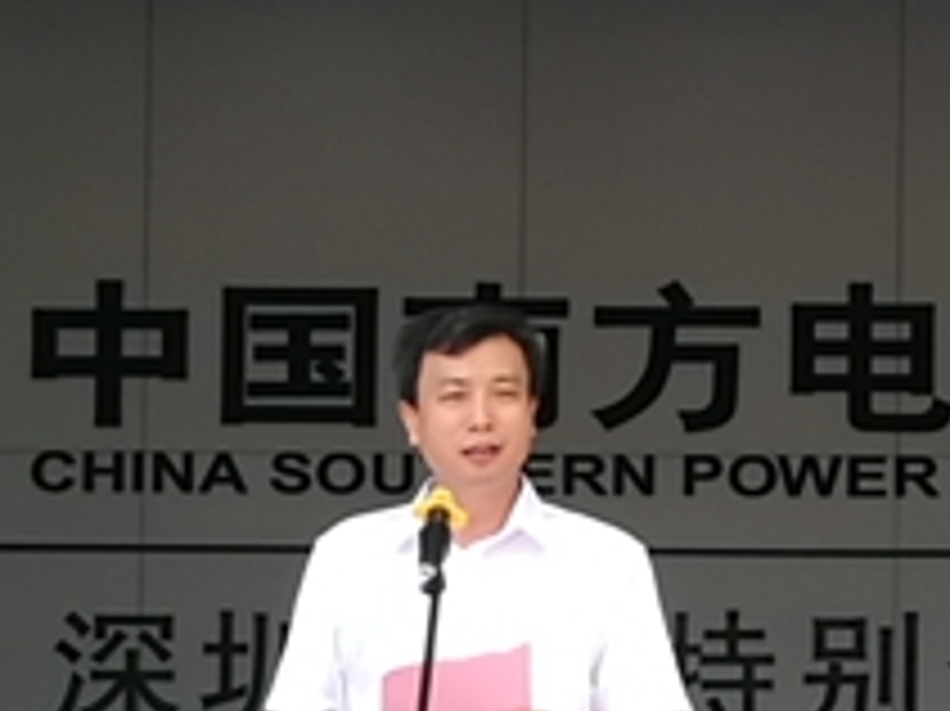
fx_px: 7735
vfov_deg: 5.2
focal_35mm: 282
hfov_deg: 7.0
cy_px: 801
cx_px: 608
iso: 50
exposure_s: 1/240
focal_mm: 4.5
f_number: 2.2
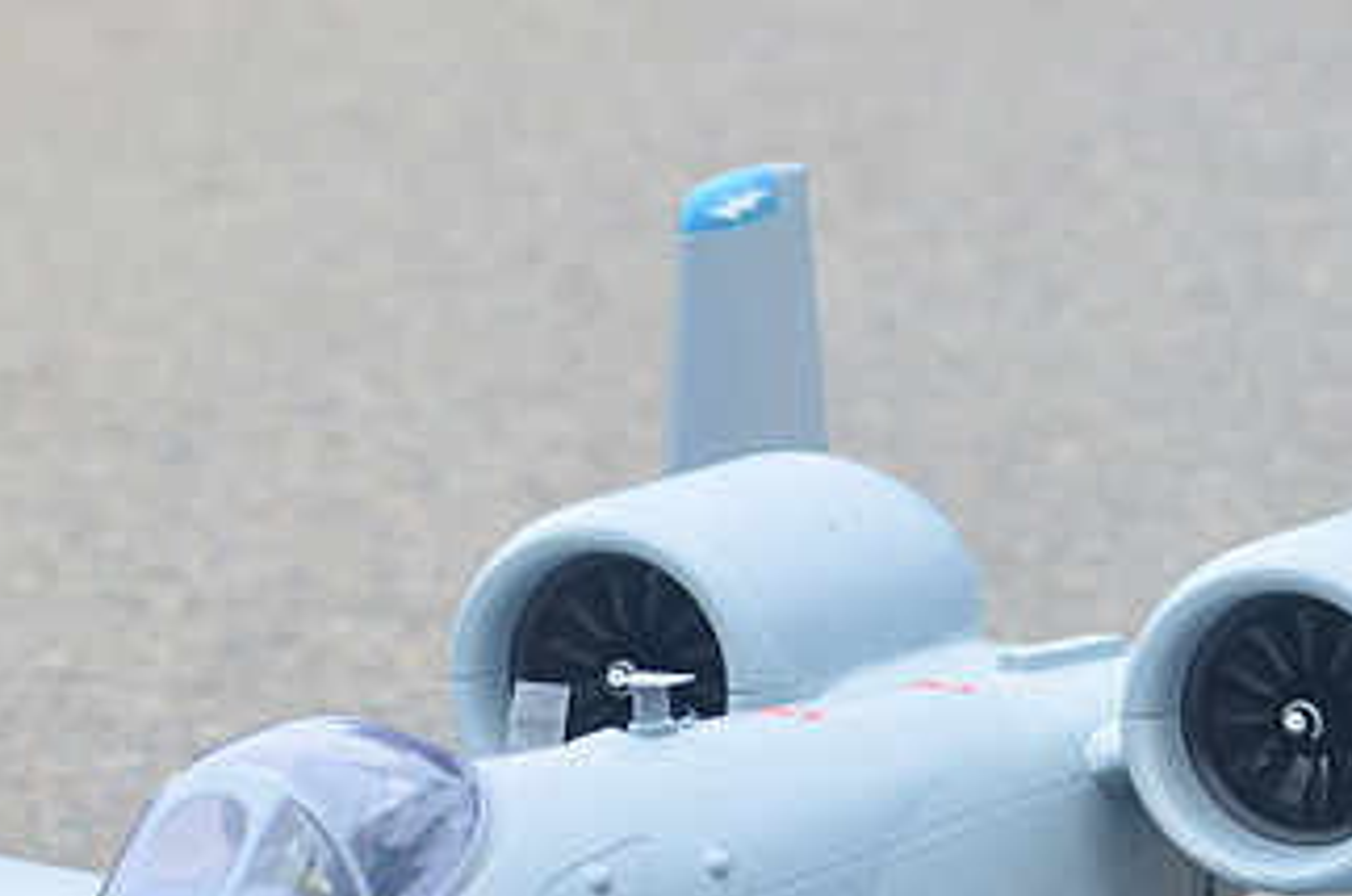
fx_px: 13643
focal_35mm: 364
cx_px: 896
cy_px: 969
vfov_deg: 3.8
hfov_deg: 5.7
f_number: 8
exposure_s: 1/400
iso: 320
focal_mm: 98
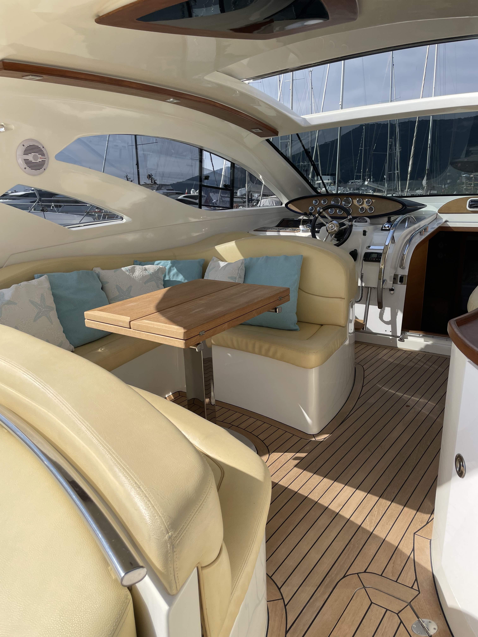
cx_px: 239
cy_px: 318
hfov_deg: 53.1
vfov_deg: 67.3
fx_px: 479
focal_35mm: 26
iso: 32
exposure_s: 1/3125
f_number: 1.6
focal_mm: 4.2
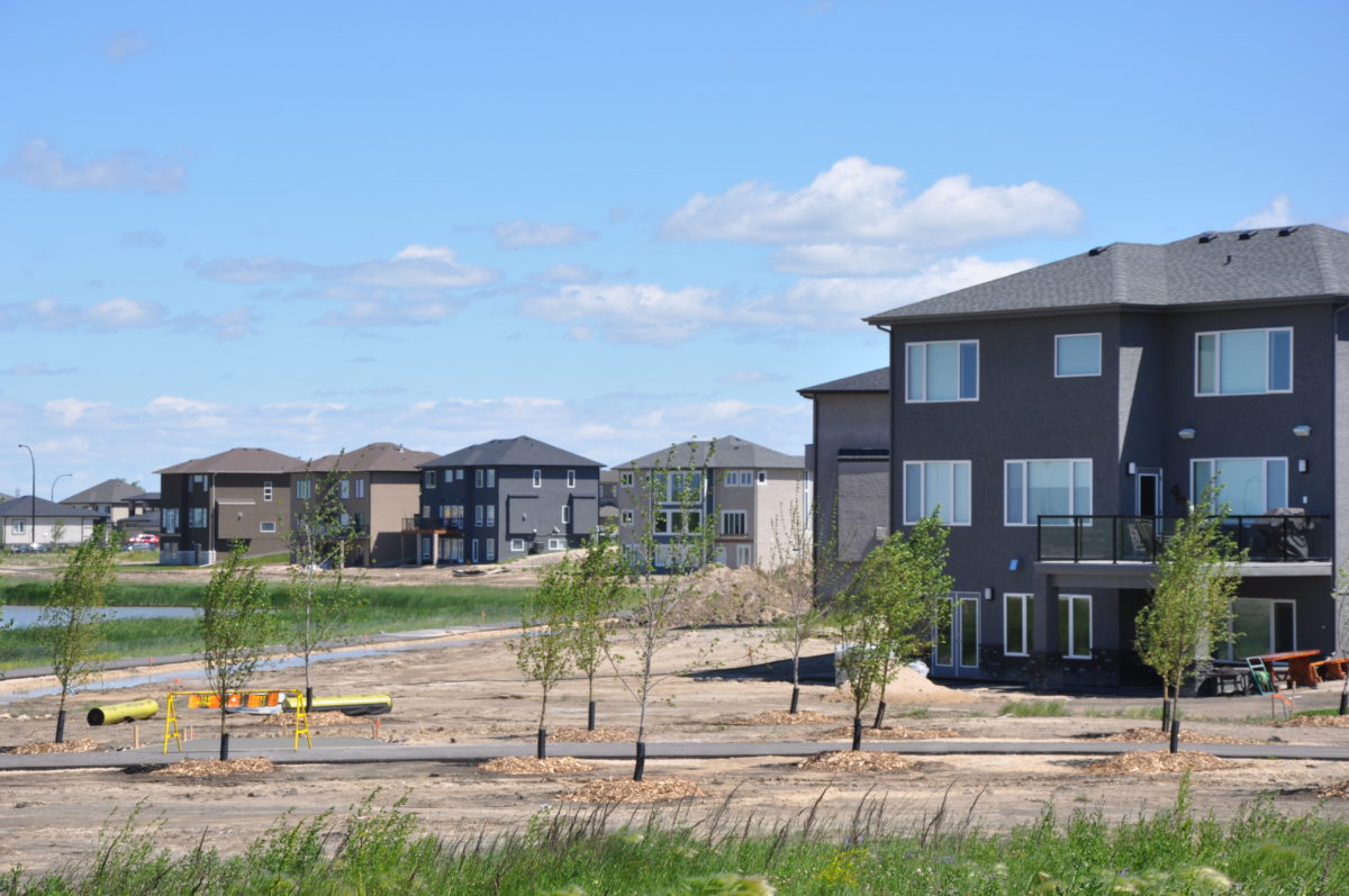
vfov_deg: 13.0
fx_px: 3930
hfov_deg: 19.5
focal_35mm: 105
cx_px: 674
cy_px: 448
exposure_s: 1/400
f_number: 10
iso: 200
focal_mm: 70
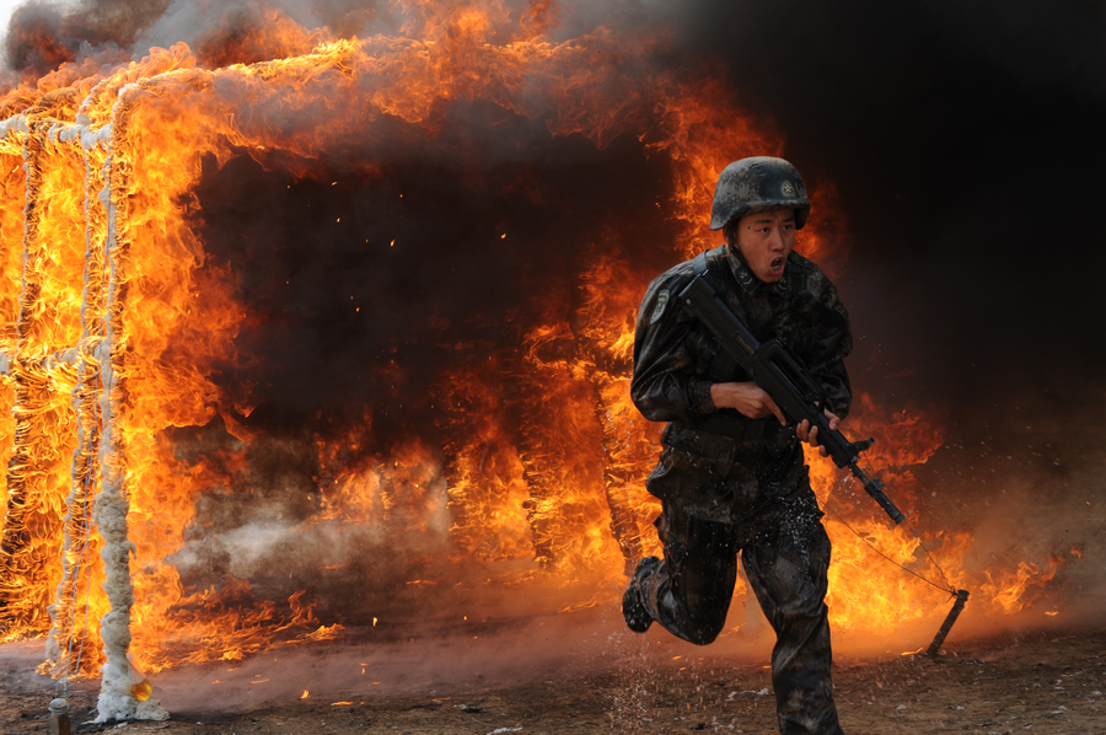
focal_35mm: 95
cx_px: 553
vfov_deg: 14.4
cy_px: 368
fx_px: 2915
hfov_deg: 21.5
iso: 200
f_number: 8
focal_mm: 95
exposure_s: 1/350
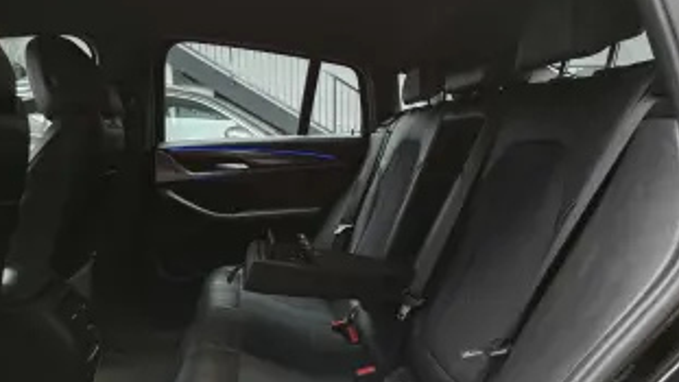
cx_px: 332
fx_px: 522
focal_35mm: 29
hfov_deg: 66.1
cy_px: 266
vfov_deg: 39.5
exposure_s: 1/100
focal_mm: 5.4
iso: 1250
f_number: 1.8
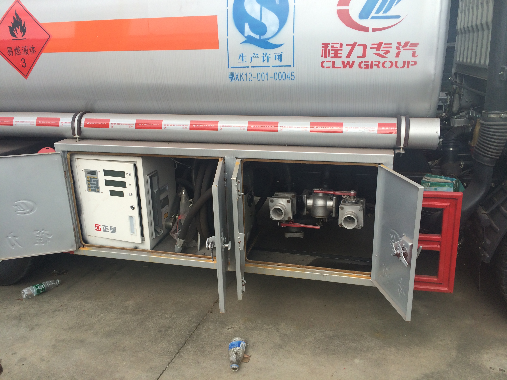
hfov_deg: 61.7
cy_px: 190
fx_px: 425
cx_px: 254
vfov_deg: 48.2
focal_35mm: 29
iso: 32
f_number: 2.2
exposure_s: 1/1053
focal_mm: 4.15
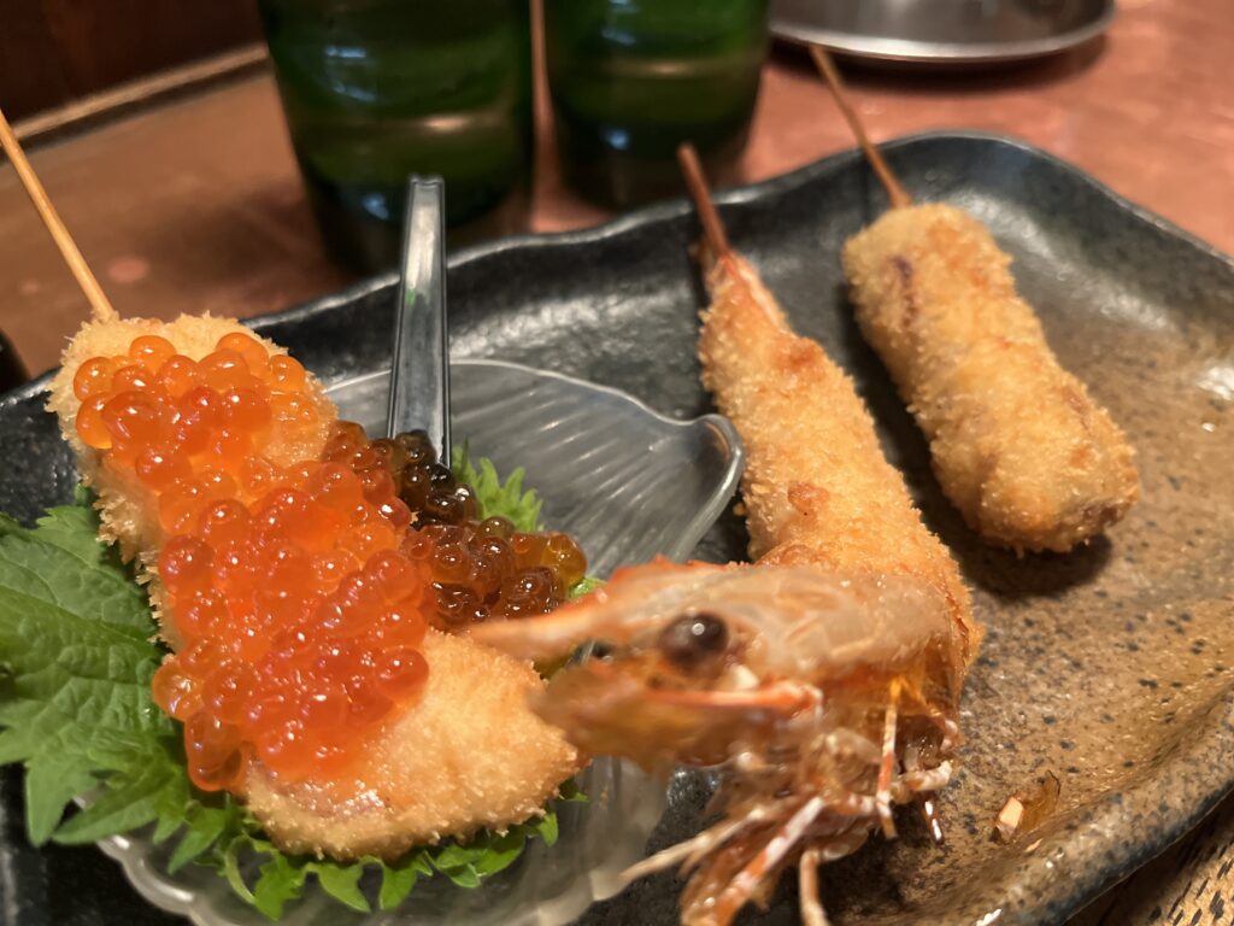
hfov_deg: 67.3
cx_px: 617
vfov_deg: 53.1
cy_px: 463
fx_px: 927
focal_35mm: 26
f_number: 1.6
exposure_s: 1/40
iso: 500
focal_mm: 5.1
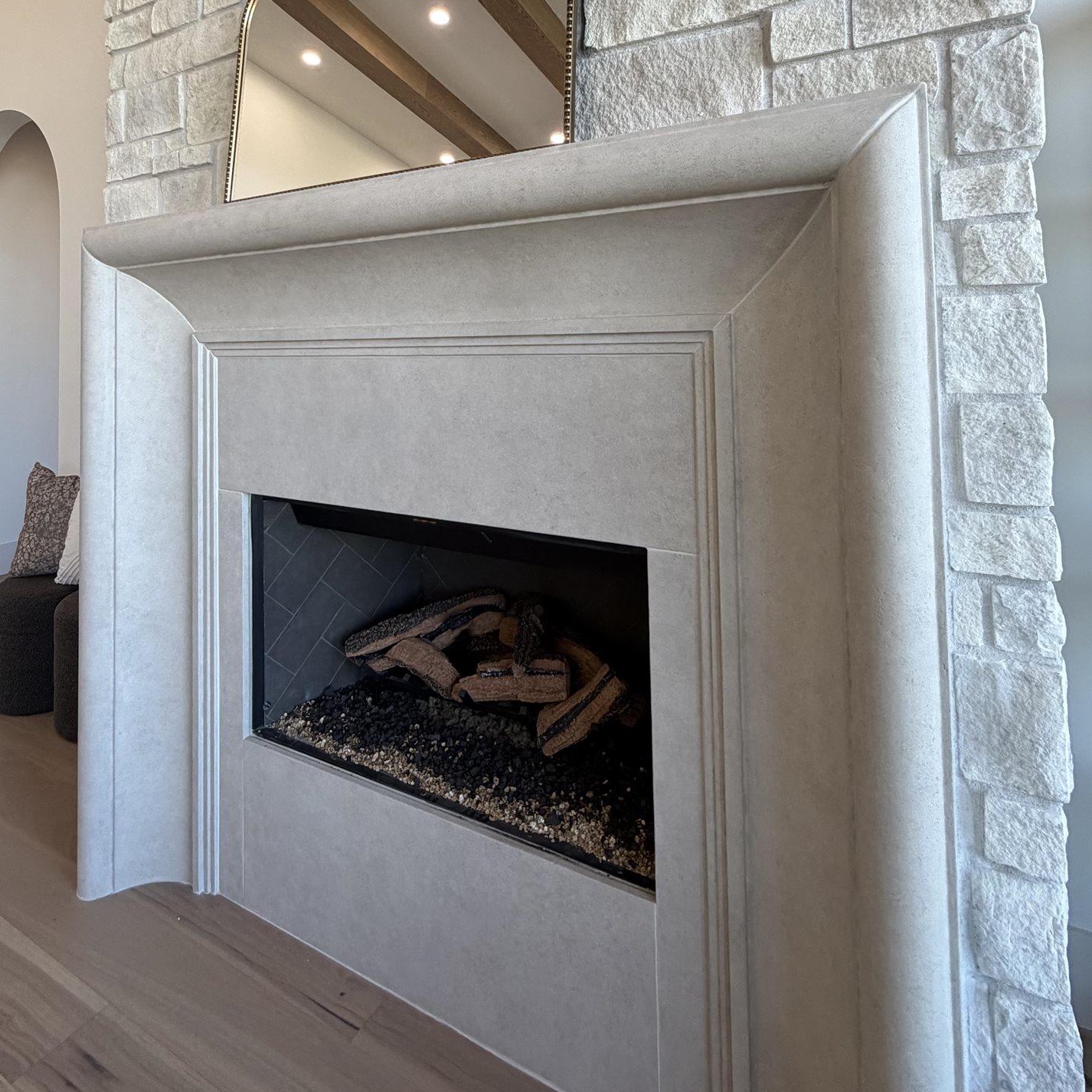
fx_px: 714
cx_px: 511
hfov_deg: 74.7
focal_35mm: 20
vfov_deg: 71.4
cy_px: 319
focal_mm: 2.22
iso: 160
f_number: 2.2
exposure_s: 1/121
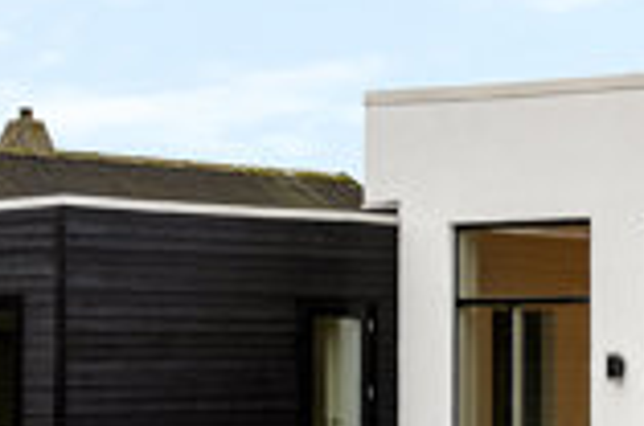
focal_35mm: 134
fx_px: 2392
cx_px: 902
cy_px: 209
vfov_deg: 10.2
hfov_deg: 14.5
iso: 200
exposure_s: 1/15
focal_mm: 35
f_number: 8
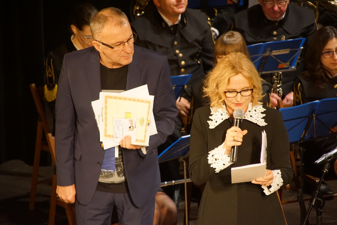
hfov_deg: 8.6
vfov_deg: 5.7
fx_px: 2247
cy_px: 112
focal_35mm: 240
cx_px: 168
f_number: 6.3
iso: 3200
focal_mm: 160
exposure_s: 1/30
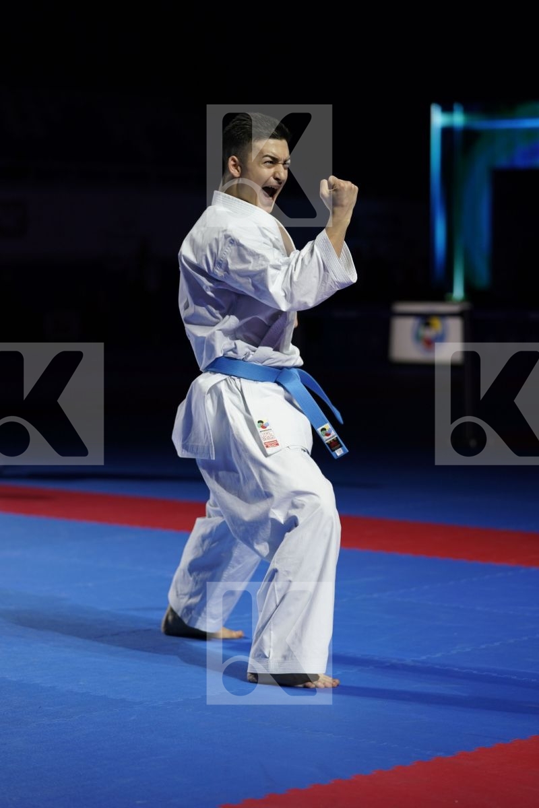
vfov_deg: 20.0
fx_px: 2291
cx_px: 270
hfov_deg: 13.4
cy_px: 404
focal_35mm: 102
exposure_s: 1/500
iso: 500
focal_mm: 102
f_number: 2.8
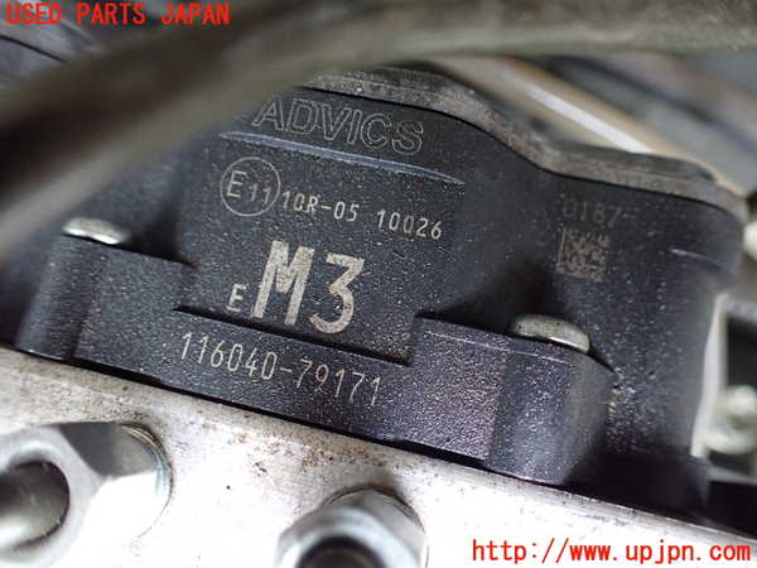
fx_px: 656
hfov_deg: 60.0
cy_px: 284
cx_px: 378
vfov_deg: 46.8
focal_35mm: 30
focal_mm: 5.4
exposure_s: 1/60
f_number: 2.3
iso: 800
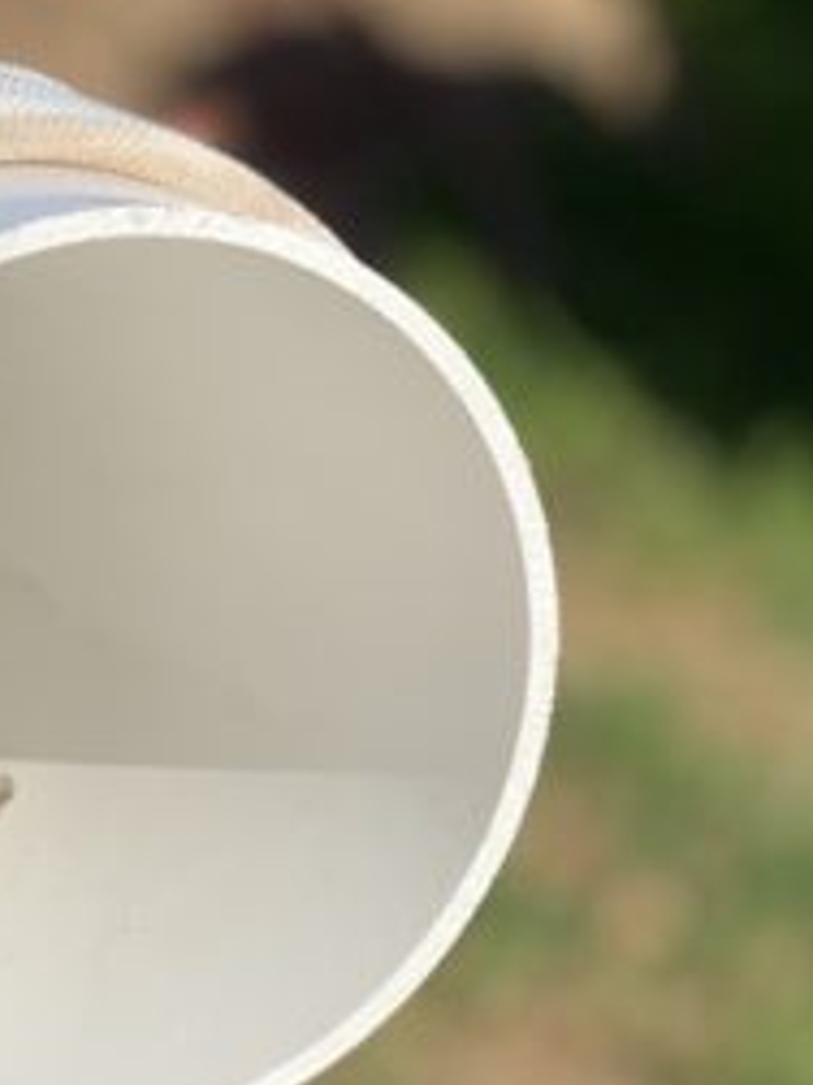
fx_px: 4983
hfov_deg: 9.0
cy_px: 488
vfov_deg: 12.4
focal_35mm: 159
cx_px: -471
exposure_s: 1/1497
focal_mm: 6
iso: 16
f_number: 2.4
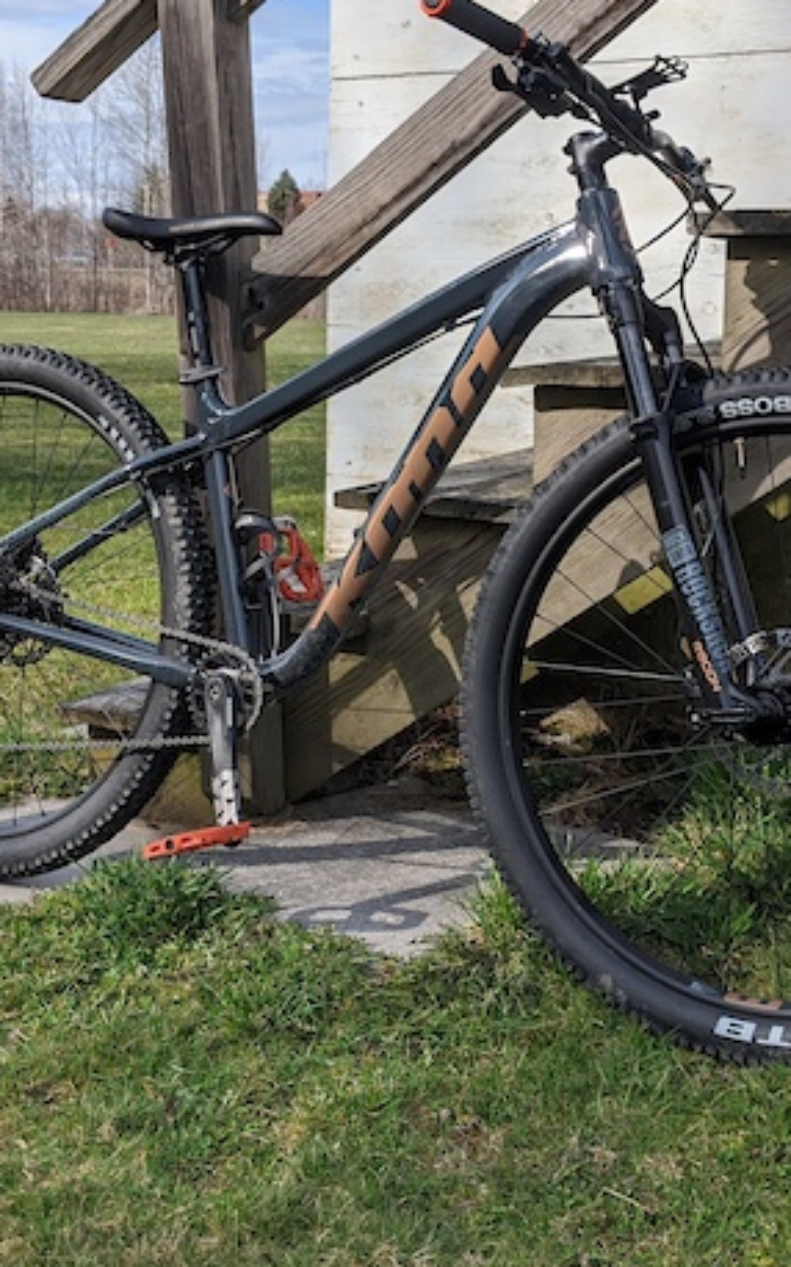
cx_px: 434
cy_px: 573
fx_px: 1726
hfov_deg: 25.8
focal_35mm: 50
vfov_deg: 40.3
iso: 60
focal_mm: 4.44
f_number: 1.8
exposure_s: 1/2597
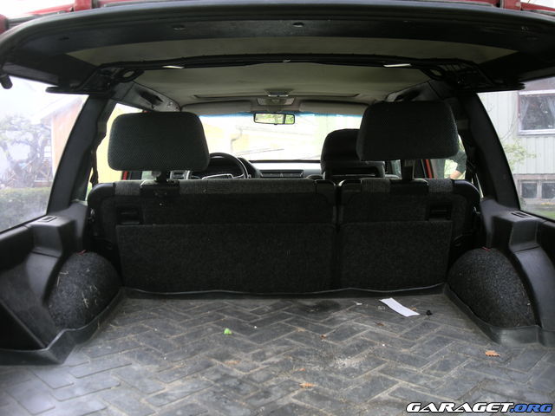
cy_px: 208
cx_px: 278
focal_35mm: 35
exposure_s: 1/42.7
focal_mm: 5.7
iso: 50
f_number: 2.8
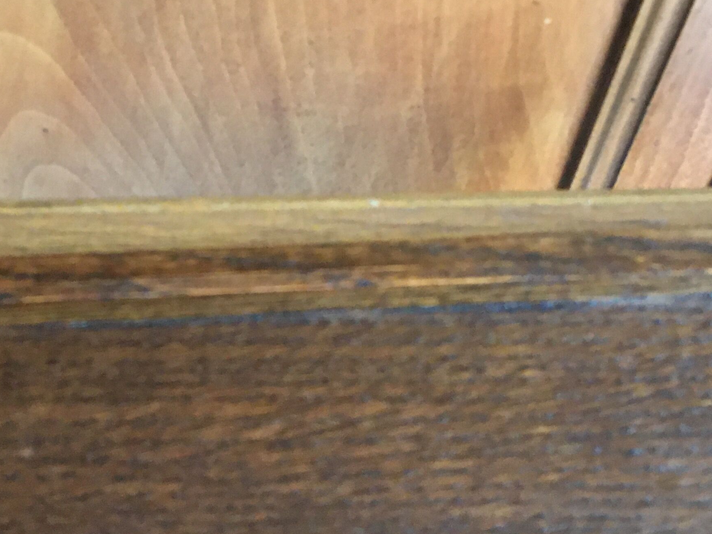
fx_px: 1378
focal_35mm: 67
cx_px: 224
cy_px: 353
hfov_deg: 28.7
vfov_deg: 21.9
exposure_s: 1/25
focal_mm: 4.15
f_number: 2.2
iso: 200
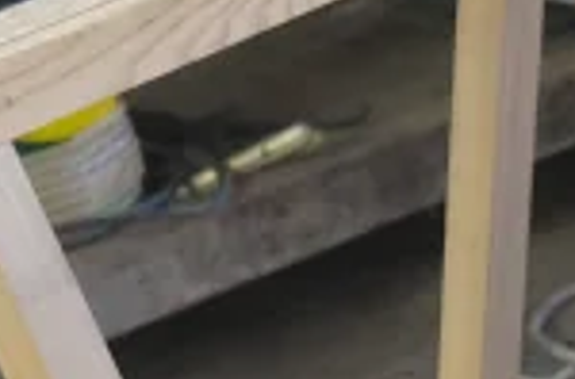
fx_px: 3726
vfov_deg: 5.7
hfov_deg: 7.7
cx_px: 1687
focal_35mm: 234
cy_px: 802
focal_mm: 23.3
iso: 800
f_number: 3.2
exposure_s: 1/13
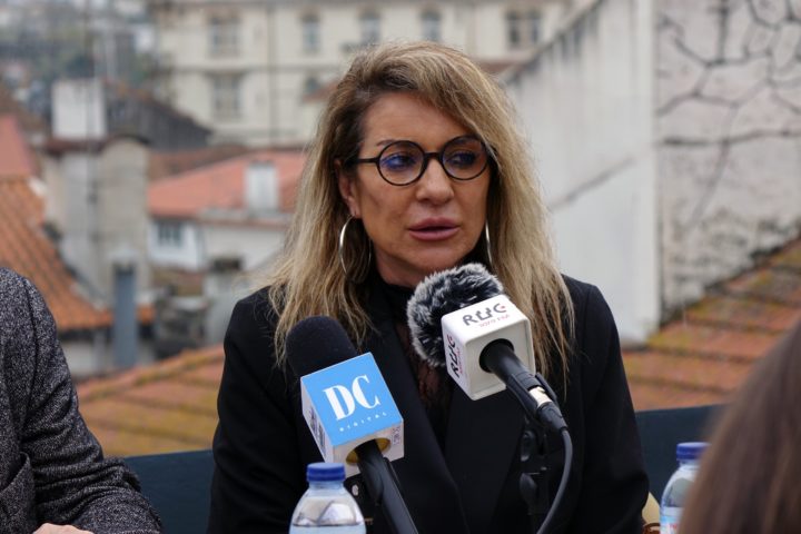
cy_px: 267
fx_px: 3760
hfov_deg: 12.2
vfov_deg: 8.1
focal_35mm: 169
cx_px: 400
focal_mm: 61.98
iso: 100
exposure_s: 1/320
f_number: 4
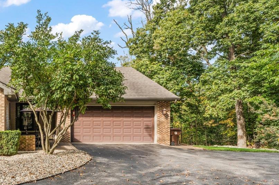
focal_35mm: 29
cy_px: 119
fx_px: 221
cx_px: 21
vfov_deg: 45.0
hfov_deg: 54.8
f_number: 9
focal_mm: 15.3
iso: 200
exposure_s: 1/100
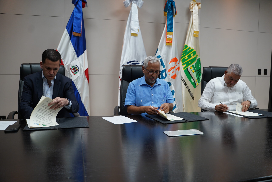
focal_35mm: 28
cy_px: 91
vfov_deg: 46.4
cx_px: 136
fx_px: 212
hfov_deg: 65.5
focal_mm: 28
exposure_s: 1/200
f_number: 3.2
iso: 800
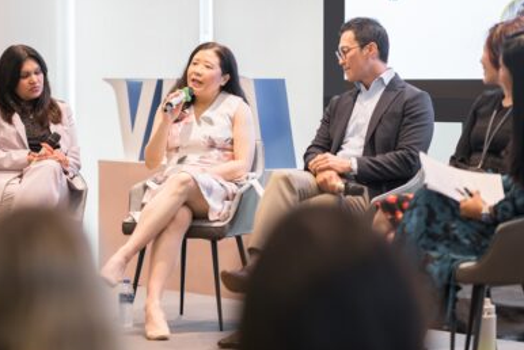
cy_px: 92
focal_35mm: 132
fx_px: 1923
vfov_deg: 10.4
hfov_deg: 15.5
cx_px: 151
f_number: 1.8
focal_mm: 85
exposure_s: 1/125
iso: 200
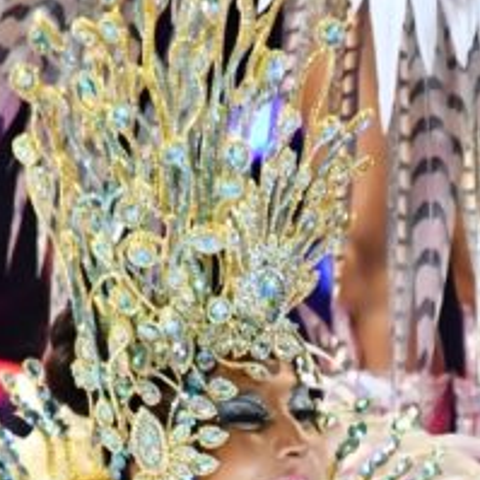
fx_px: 16049
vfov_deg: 1.7
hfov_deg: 1.7
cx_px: 352
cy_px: 658
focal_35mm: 1023
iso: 3200
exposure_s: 1/100
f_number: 5.6
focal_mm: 140
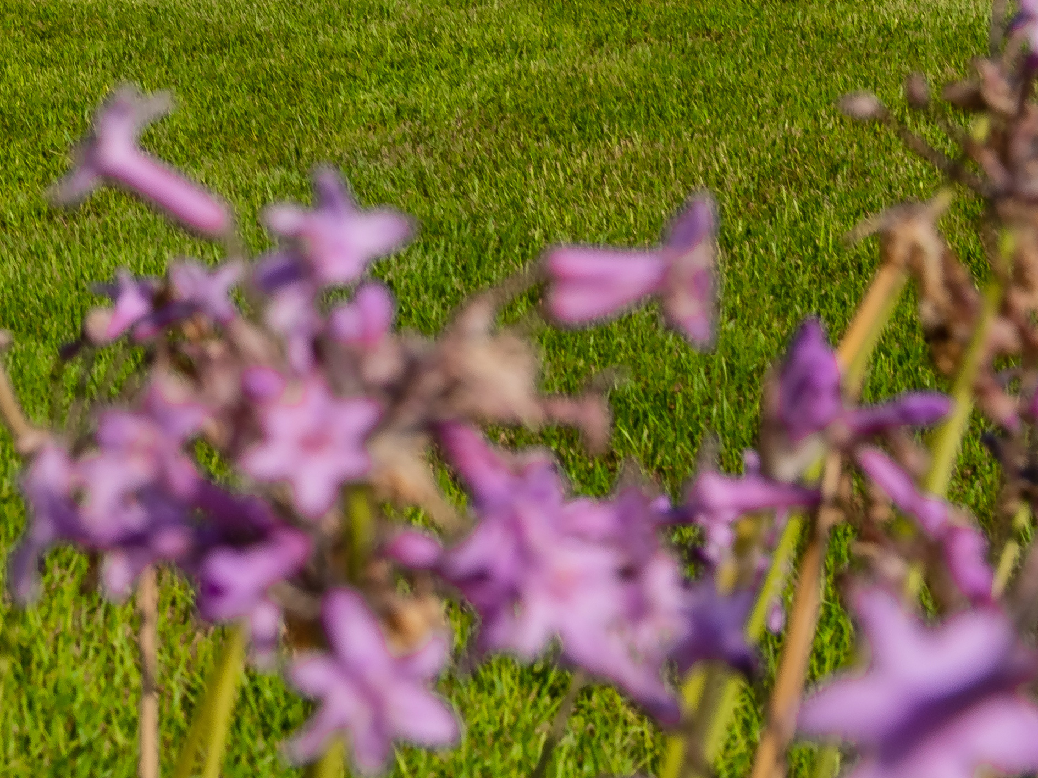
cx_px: -78
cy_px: -293
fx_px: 4048
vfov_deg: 10.7
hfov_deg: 14.3
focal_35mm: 135
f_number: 14
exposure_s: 1/160
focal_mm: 36
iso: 100
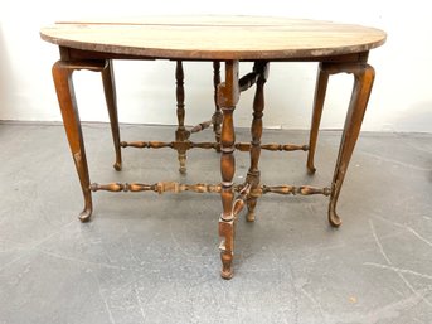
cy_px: 162
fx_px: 362
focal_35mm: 29
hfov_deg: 61.7
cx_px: 216
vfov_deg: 48.2
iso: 320
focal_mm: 3
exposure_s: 1/40
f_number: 1.8
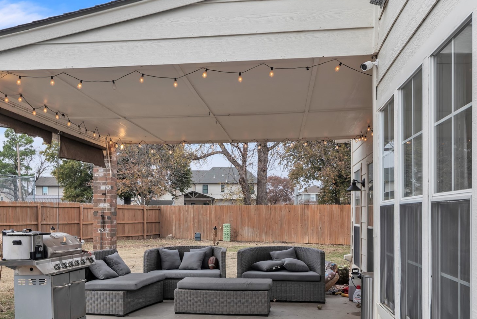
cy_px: 207
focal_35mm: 39
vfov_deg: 34.0
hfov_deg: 49.5
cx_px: 218
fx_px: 517
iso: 320
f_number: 8
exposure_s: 1/400
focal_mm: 28
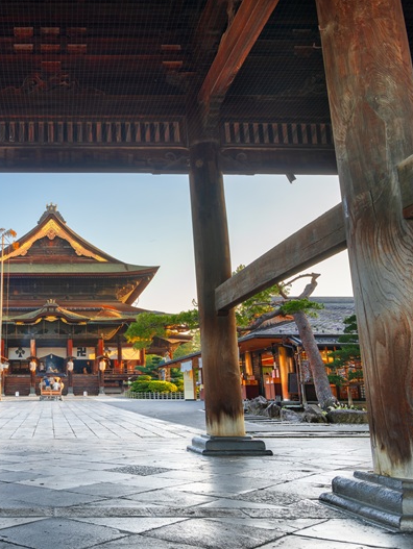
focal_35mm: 35
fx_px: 556
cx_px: 52
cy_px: 272
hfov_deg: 38.3
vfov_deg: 52.6
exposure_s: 1/3.33
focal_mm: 24
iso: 100
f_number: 11
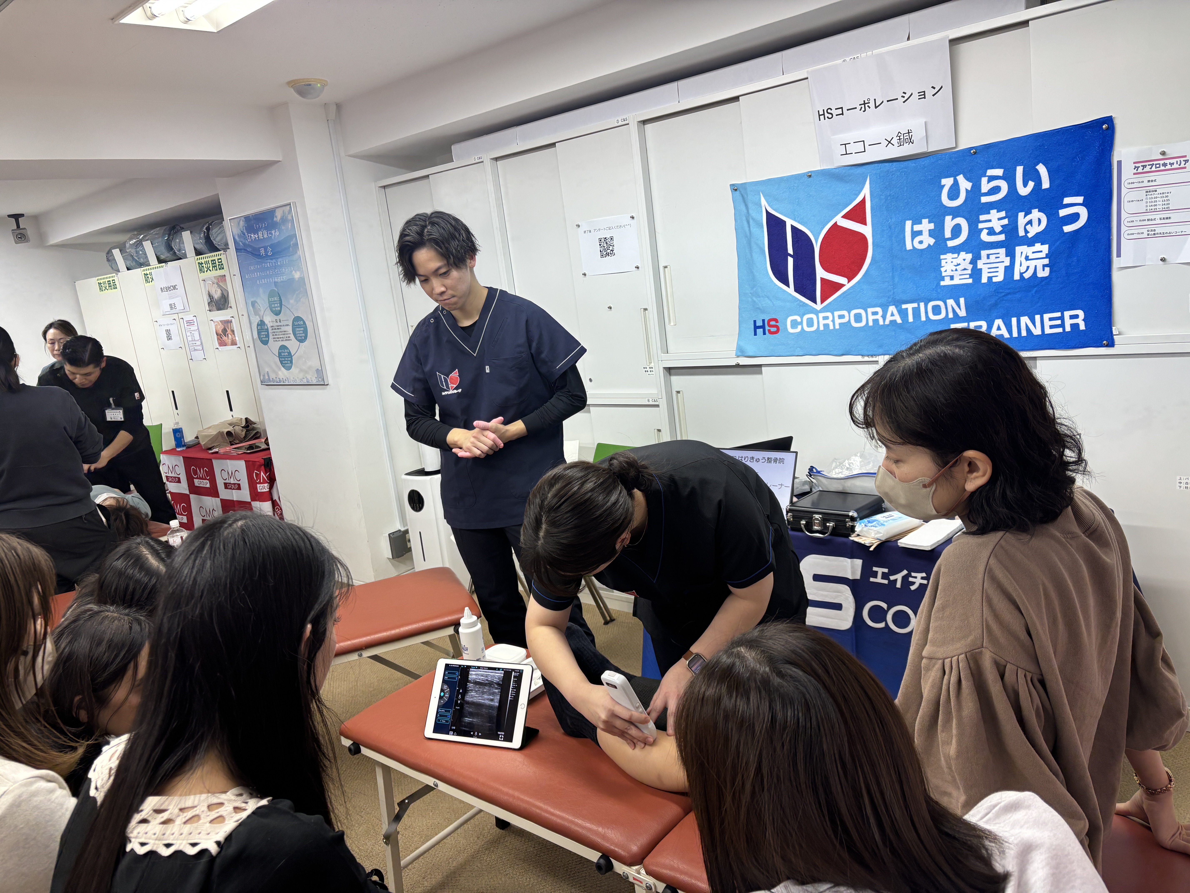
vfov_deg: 53.1
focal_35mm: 26
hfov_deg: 67.3
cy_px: 446
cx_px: 595
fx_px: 894
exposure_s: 1/100
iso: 100
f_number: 1.6
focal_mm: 5.96
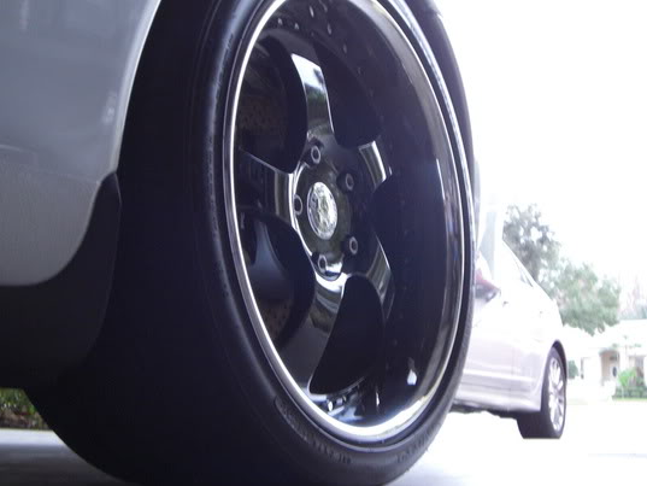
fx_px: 1047
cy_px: 212
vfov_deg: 26.1
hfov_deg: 34.3
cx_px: 347
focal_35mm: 56
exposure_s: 1/20
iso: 200
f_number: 3
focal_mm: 7.6
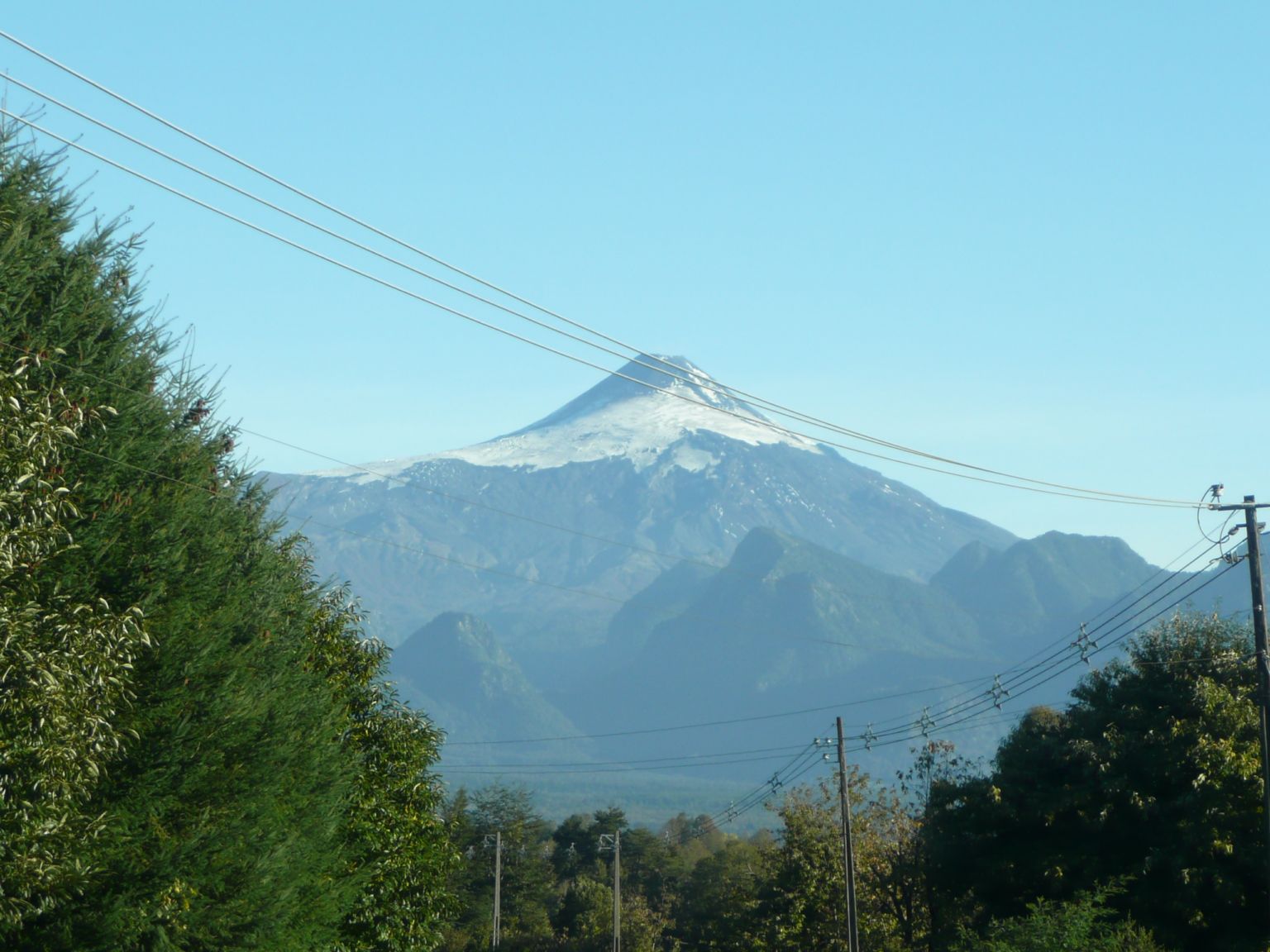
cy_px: 476
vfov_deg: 12.9
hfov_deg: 17.1
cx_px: 635
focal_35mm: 115
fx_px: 4219
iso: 100
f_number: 4.7
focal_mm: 15.7
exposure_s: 1/250
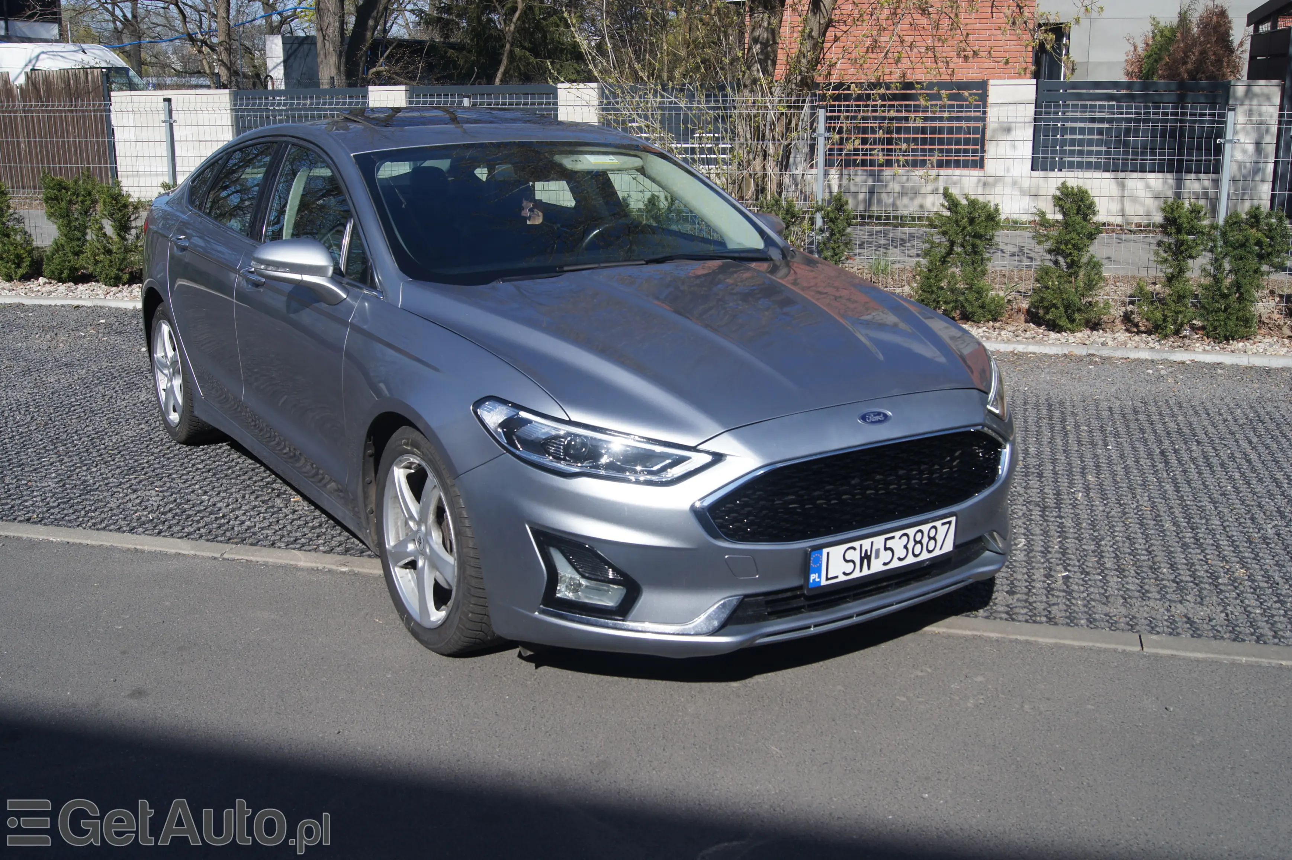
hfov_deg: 53.2
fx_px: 1291
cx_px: 646
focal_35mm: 36
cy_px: 430
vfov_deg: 36.8
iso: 100
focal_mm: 24
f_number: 8
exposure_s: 1/320
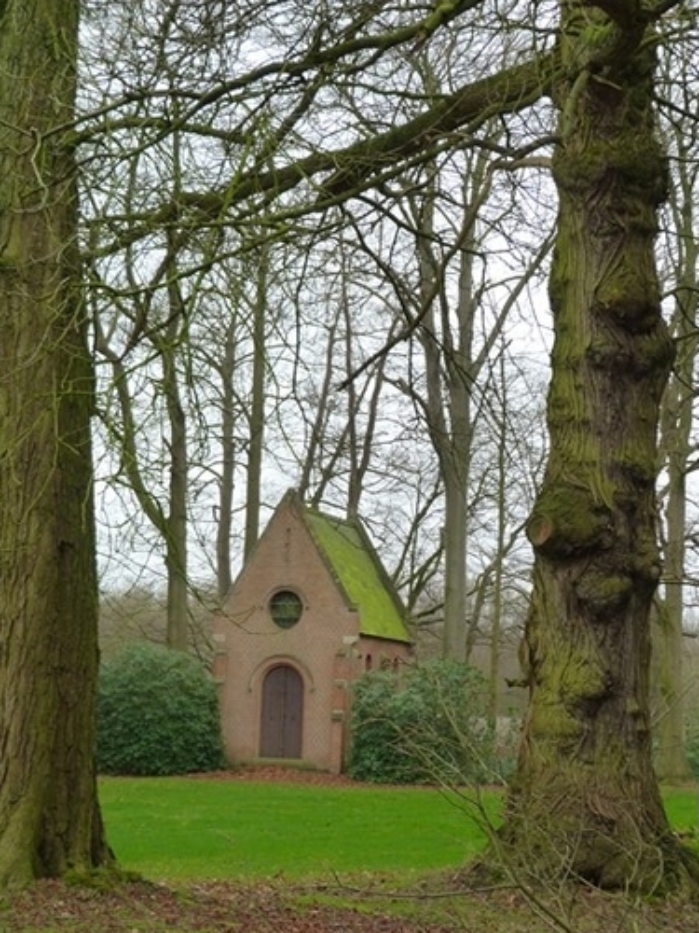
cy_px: 468
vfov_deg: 32.2
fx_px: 1615
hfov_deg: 24.4
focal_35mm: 60
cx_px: 395
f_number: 3.2
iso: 160
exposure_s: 1/60
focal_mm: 9
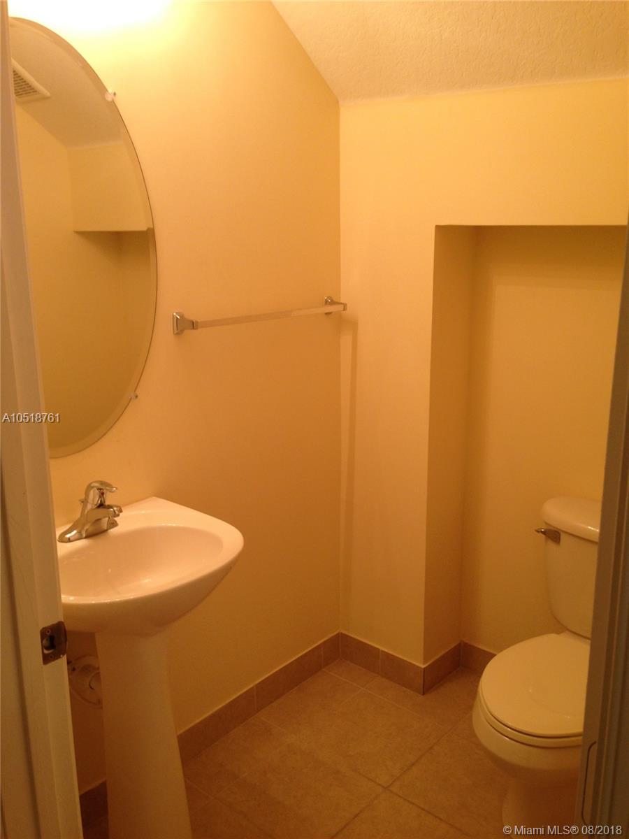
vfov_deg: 55.4
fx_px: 800
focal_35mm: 33
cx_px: 314
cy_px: 420
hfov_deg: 42.9
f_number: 2.4
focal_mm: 4.12
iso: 50
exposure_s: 1/20
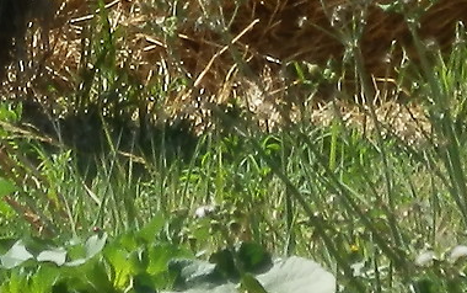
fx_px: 34155
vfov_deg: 0.5
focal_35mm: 2682
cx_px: 7
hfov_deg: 0.8
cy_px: -648
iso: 80
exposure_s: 1/200
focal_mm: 71.6
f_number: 6.9
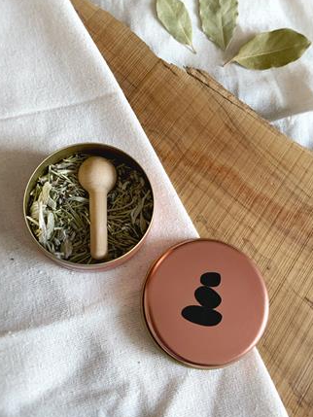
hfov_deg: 39.6
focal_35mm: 36
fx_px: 434
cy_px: 208
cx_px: 169
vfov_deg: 51.3
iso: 125
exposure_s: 1/50
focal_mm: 3
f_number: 1.8
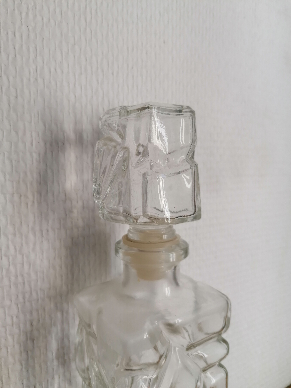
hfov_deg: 51.4
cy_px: 194
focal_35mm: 27
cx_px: 146
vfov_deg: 65.3
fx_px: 303
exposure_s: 1/102
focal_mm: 4.75
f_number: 1.8
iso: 50
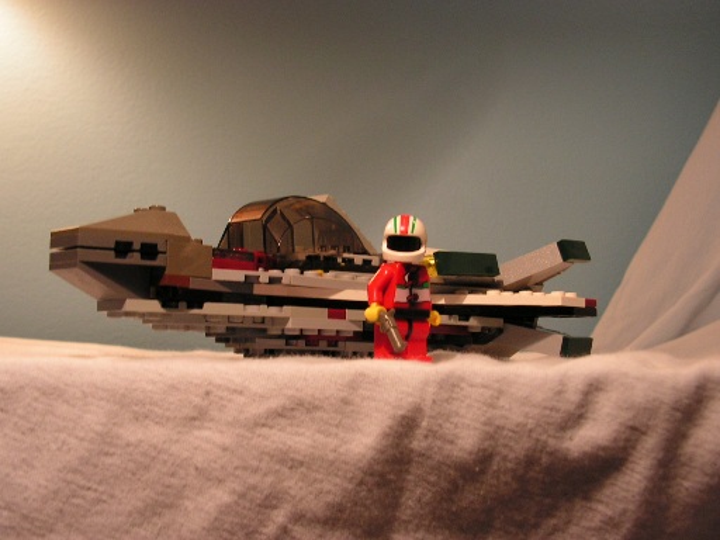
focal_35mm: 45
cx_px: 360
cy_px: 270
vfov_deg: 32.2
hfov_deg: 42.1
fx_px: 936
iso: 125
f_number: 3.2
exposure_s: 1/40
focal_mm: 7.6
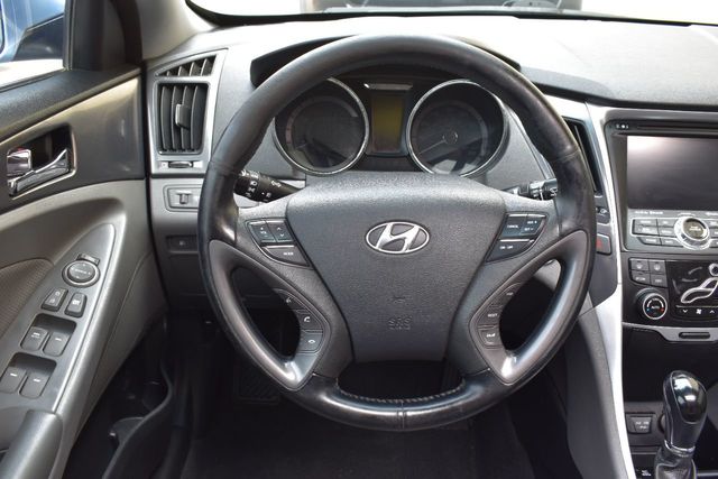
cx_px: 359
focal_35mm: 33
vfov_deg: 40.0
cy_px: 240
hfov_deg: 57.2
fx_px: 658
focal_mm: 22
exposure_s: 1/40
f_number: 7.1
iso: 400
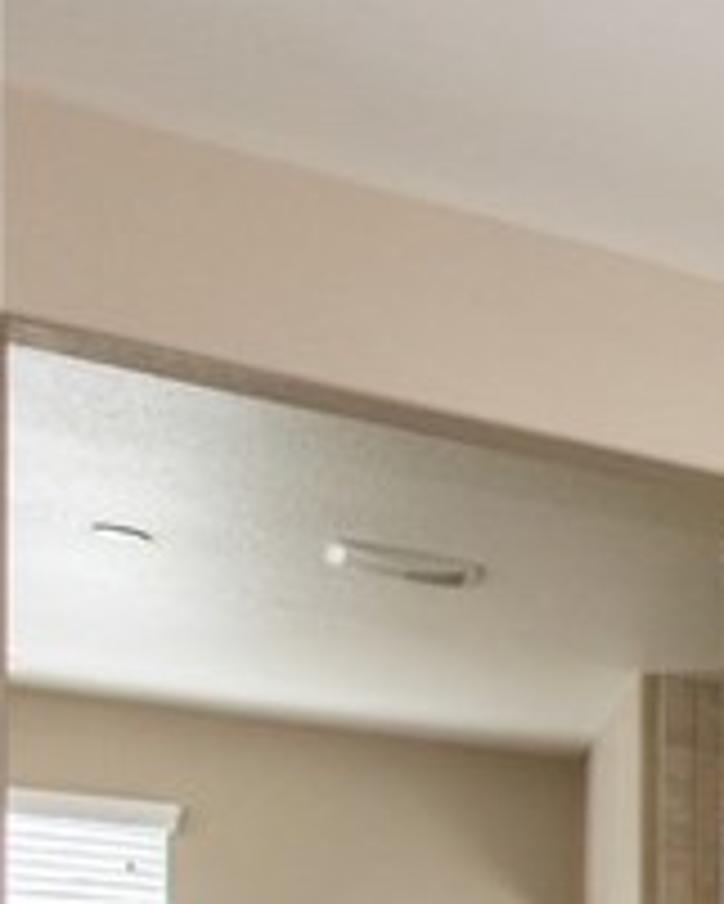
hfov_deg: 10.8
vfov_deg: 24.8
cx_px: 2298
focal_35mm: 67
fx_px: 1793
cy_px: 1158
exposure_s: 1/125
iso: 720
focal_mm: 14
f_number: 5.6
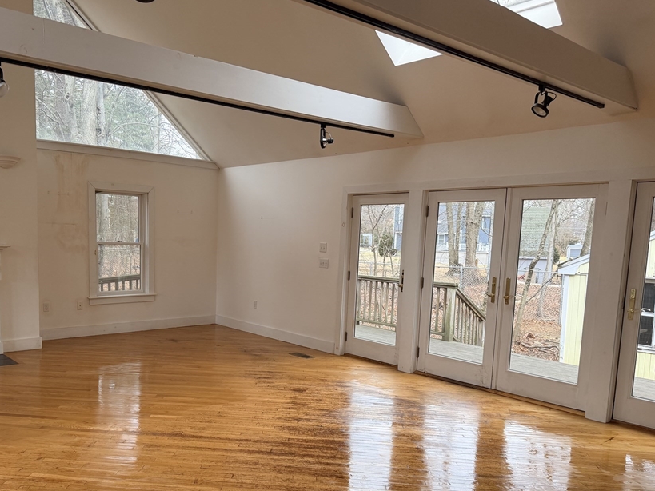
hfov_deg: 59.5
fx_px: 568
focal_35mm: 30
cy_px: 302
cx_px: 262
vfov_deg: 46.4
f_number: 1.78
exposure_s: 1/183
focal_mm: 6.76
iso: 160
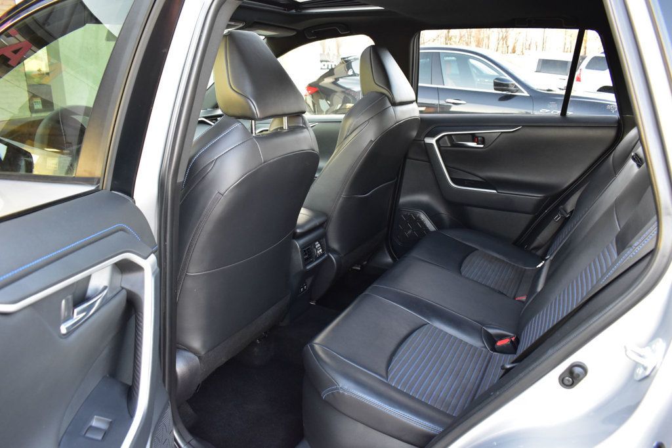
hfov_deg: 67.4
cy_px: 224
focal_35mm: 27
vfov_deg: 47.9
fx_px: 504
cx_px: 336
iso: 1100
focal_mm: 18
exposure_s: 1/15
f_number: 6.3
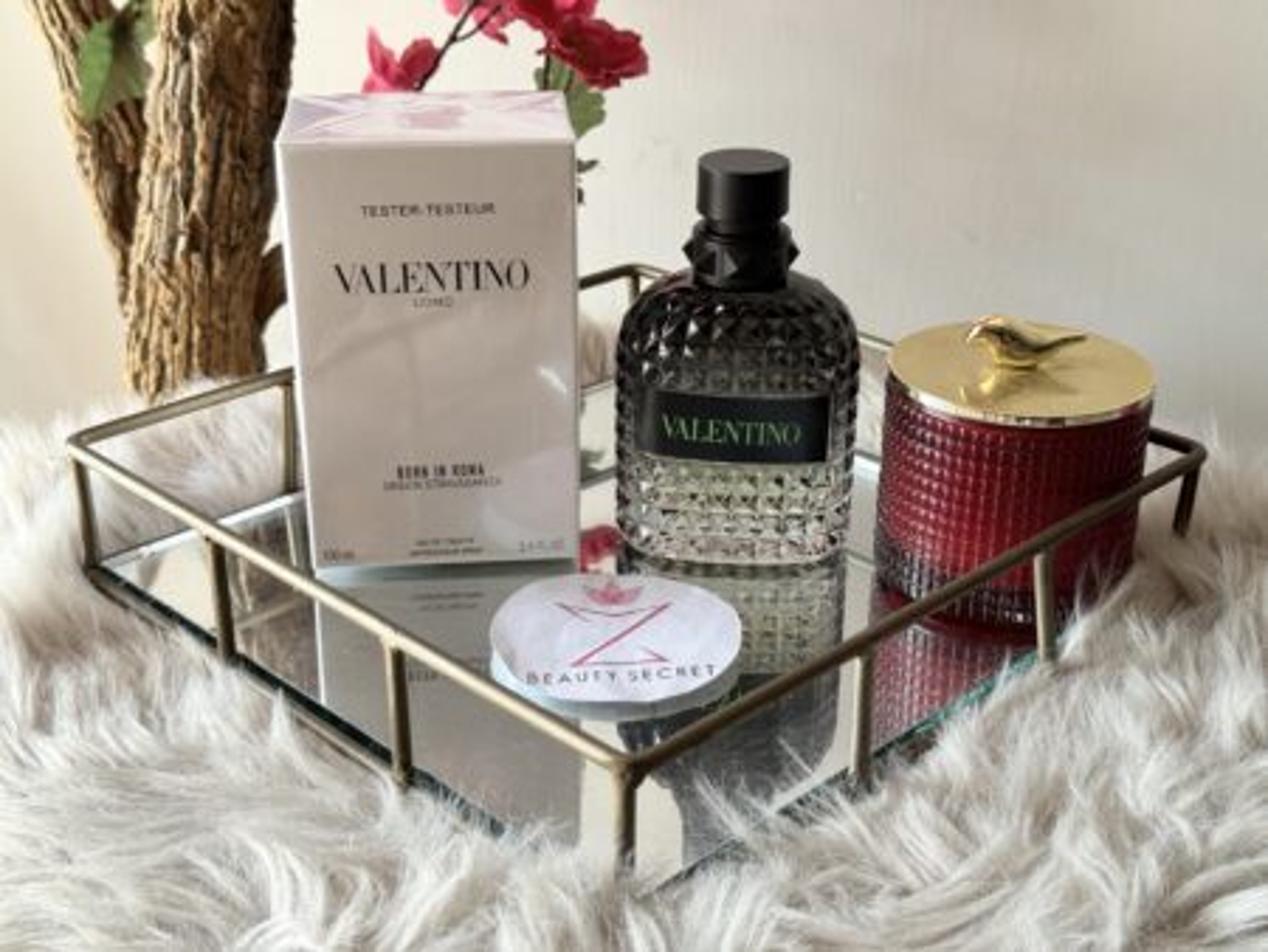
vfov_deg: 30.3
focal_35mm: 48
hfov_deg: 39.6
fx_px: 1759
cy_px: 476
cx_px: 634
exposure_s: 1/109
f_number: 1.78
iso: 100
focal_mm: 6.76
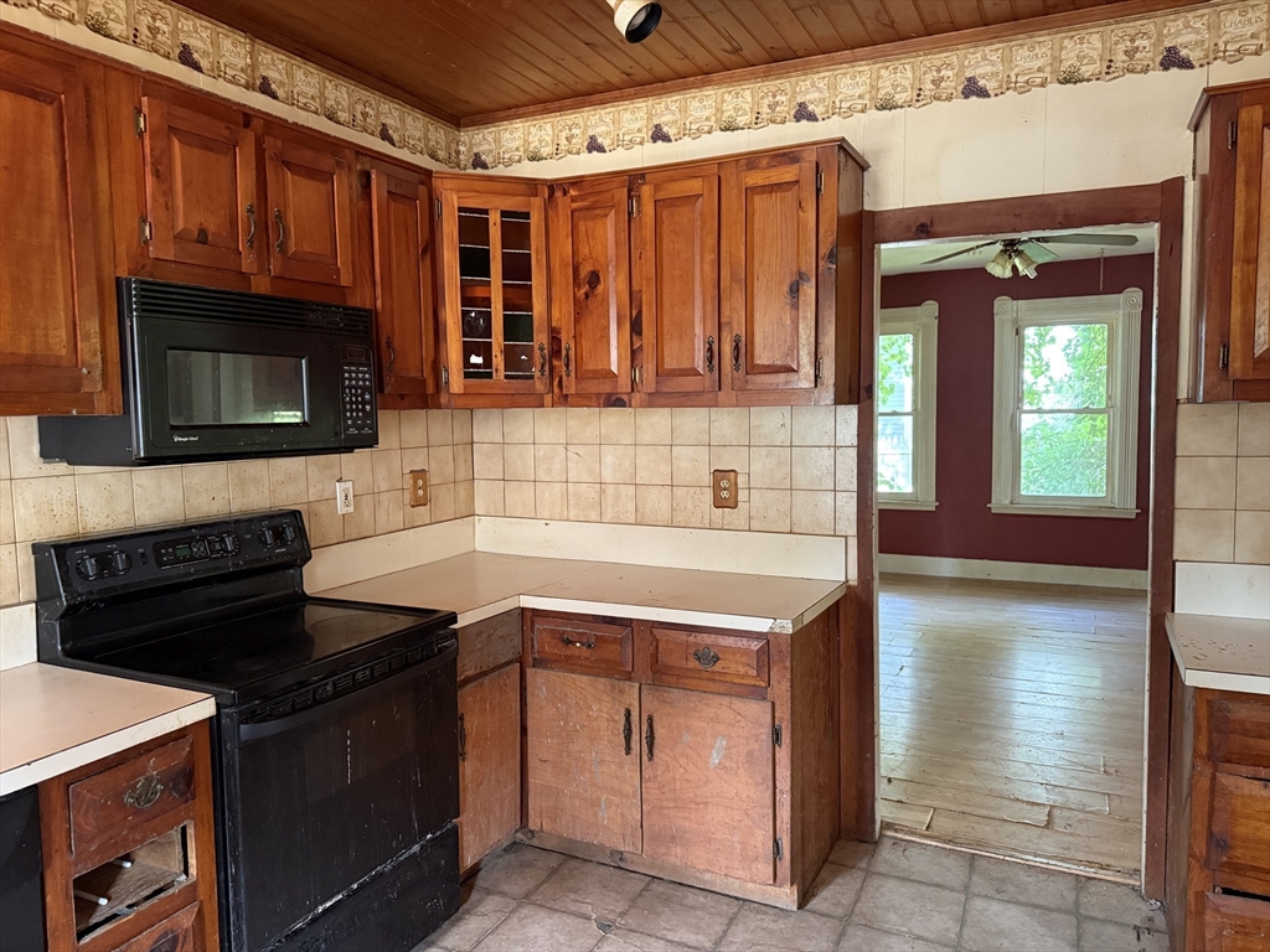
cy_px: 476
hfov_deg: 71.6
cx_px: 635
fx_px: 881
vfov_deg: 56.8
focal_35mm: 24
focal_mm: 6.76
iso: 800
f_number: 1.78
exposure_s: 1/48
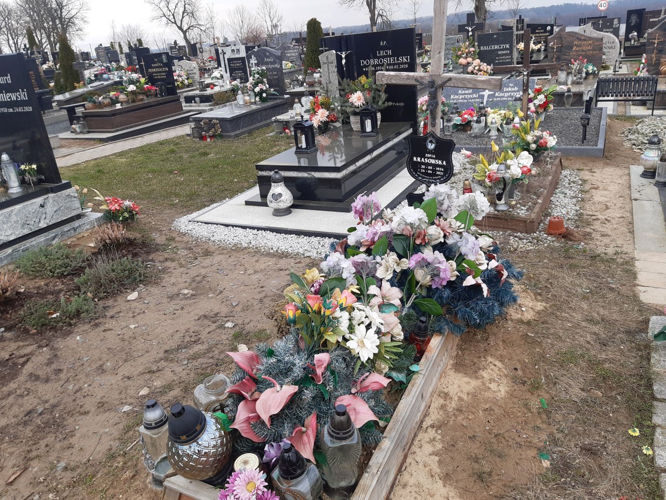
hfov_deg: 67.3
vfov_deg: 53.1
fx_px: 500
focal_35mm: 26
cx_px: 333
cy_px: 250
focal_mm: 3.92
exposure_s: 1/331
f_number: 1.7
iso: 40
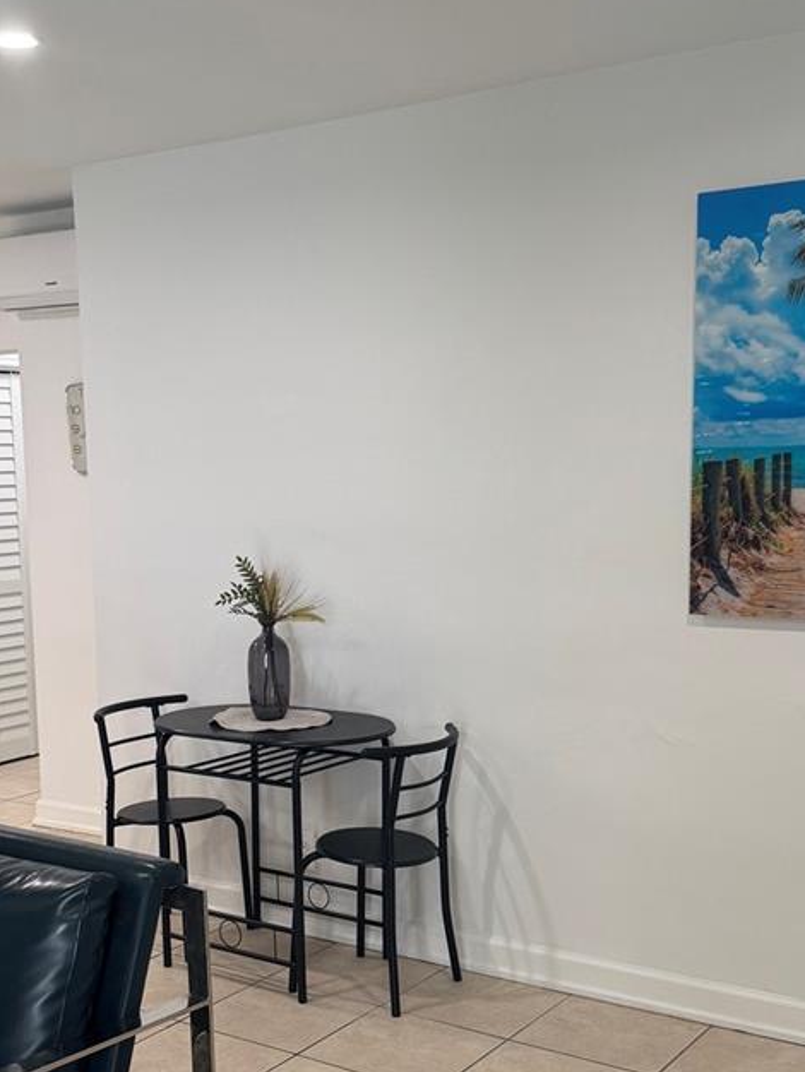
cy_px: 651
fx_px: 1425
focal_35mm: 46
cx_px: 274
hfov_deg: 31.3
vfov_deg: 41.0
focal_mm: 6.76
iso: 160
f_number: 1.78
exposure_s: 1/120
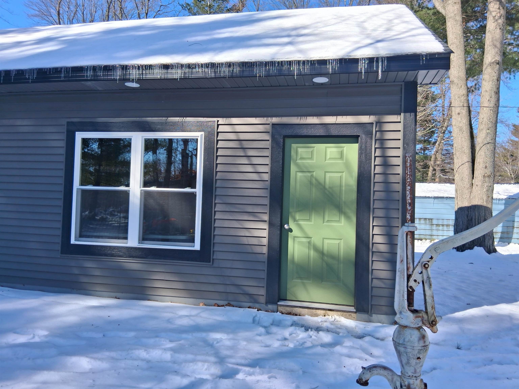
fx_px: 390
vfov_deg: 53.1
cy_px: 194
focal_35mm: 26
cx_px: 260
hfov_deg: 67.3
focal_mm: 3.98
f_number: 1.8
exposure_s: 1/433
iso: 25
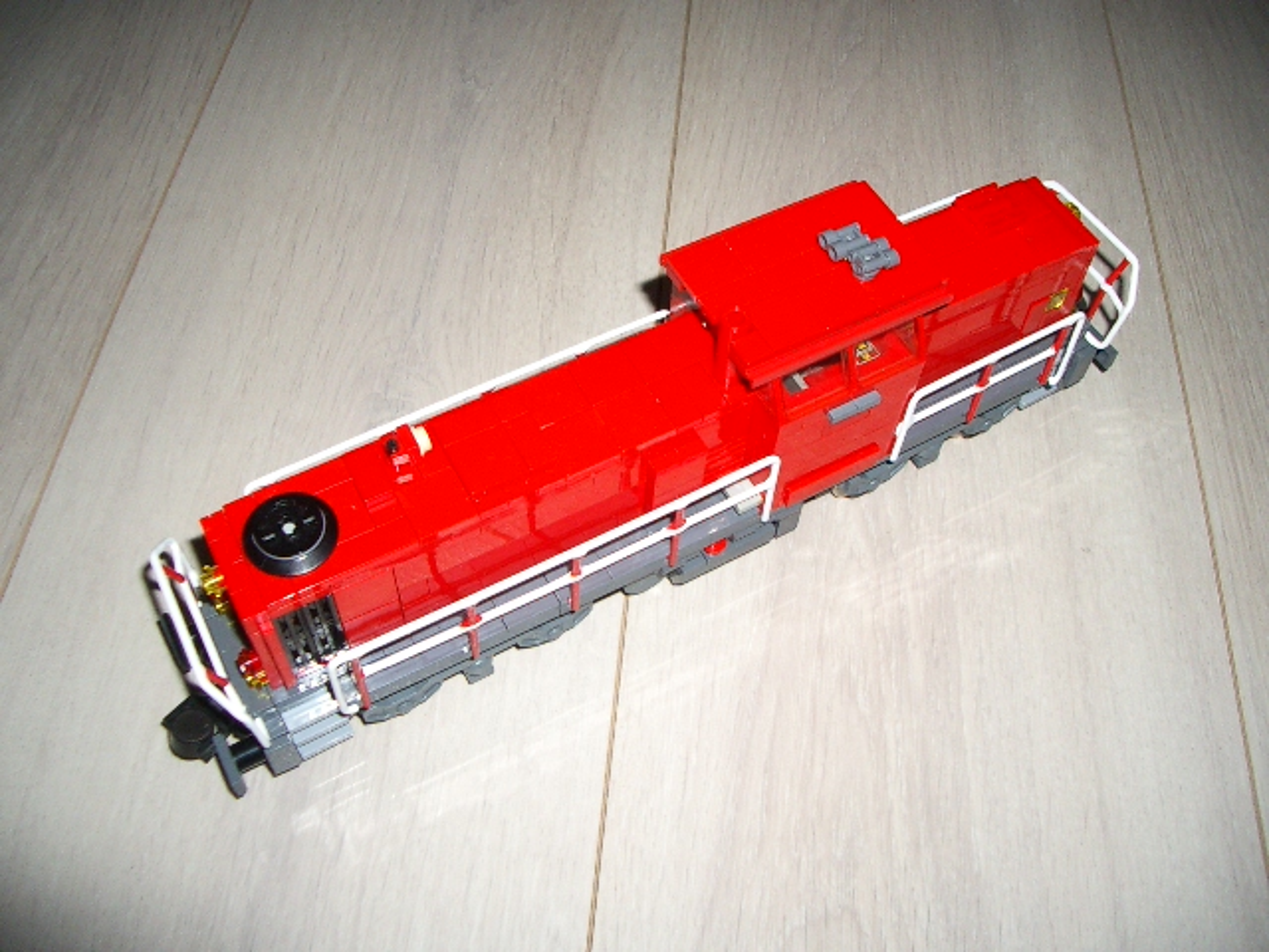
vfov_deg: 40.7
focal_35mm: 35
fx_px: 1283
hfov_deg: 52.6
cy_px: 476
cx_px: 634
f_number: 2.6
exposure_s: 1/40
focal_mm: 5.8
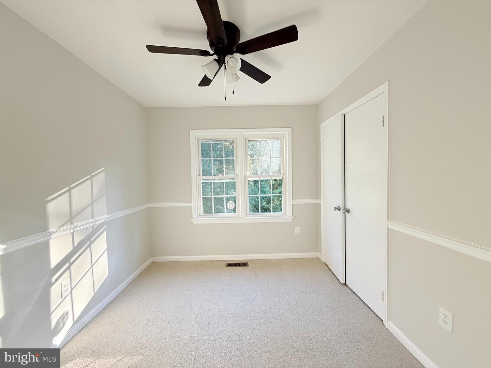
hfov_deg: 102.1
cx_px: 246
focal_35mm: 14
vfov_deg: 85.7
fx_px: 199
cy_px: 184
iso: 100
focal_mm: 2.22
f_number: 2.2
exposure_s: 1/99
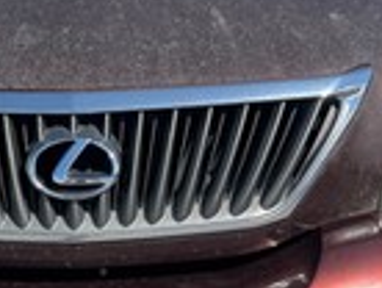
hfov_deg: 17.6
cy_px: -19
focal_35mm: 111
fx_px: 1227
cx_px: 83
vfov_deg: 13.2
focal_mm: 6.76
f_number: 1.78
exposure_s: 1/4950
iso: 80
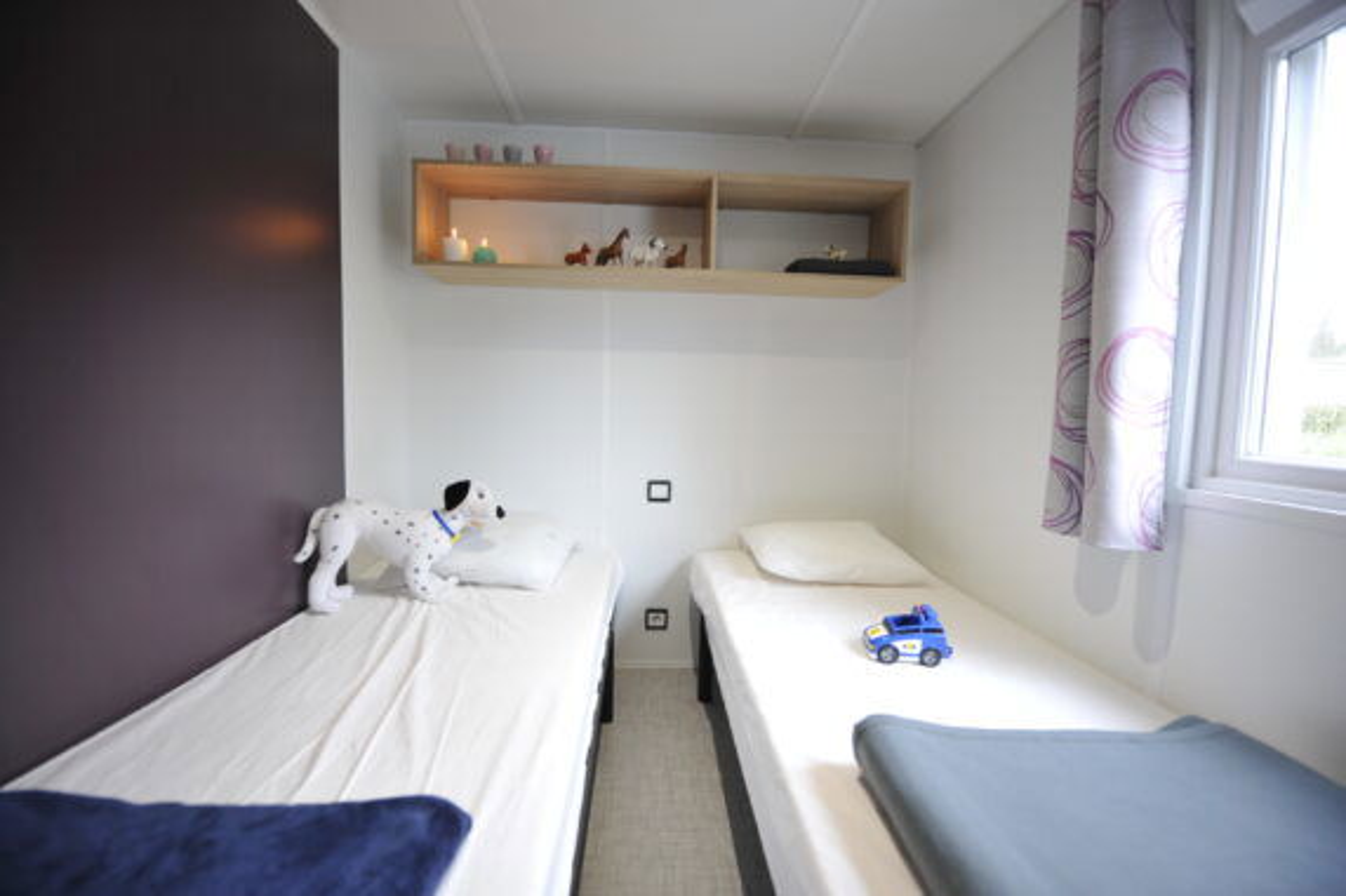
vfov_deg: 81.2
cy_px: 448
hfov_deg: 104.3
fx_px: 523
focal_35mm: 14
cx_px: 673
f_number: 3.2
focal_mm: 14
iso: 640
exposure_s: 1/60
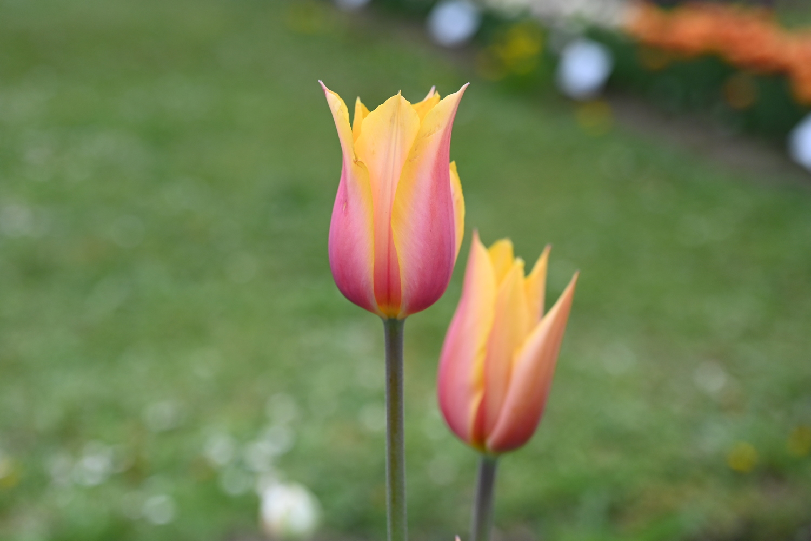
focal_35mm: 50
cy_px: 270
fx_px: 1126
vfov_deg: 27.0
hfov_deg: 39.6
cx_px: 406
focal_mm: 50
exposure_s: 1/4000
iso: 640
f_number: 4.5
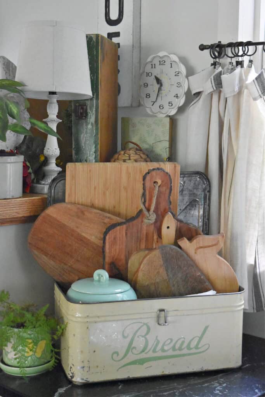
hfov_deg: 22.6
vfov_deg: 33.4
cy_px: 198
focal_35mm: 60
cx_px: 132
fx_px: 662
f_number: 4.8
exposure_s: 1/60
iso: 7200
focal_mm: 40
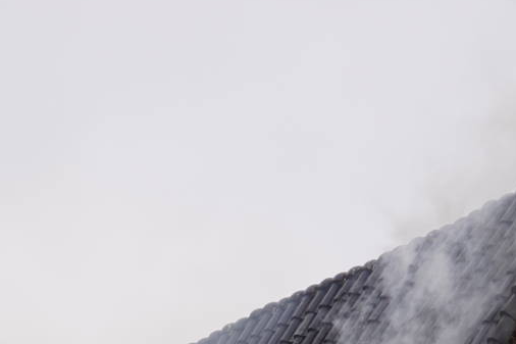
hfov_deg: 7.4
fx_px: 3969
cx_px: -17
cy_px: 638
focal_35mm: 277
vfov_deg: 4.9
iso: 100
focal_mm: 73
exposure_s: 1/100
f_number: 7.1
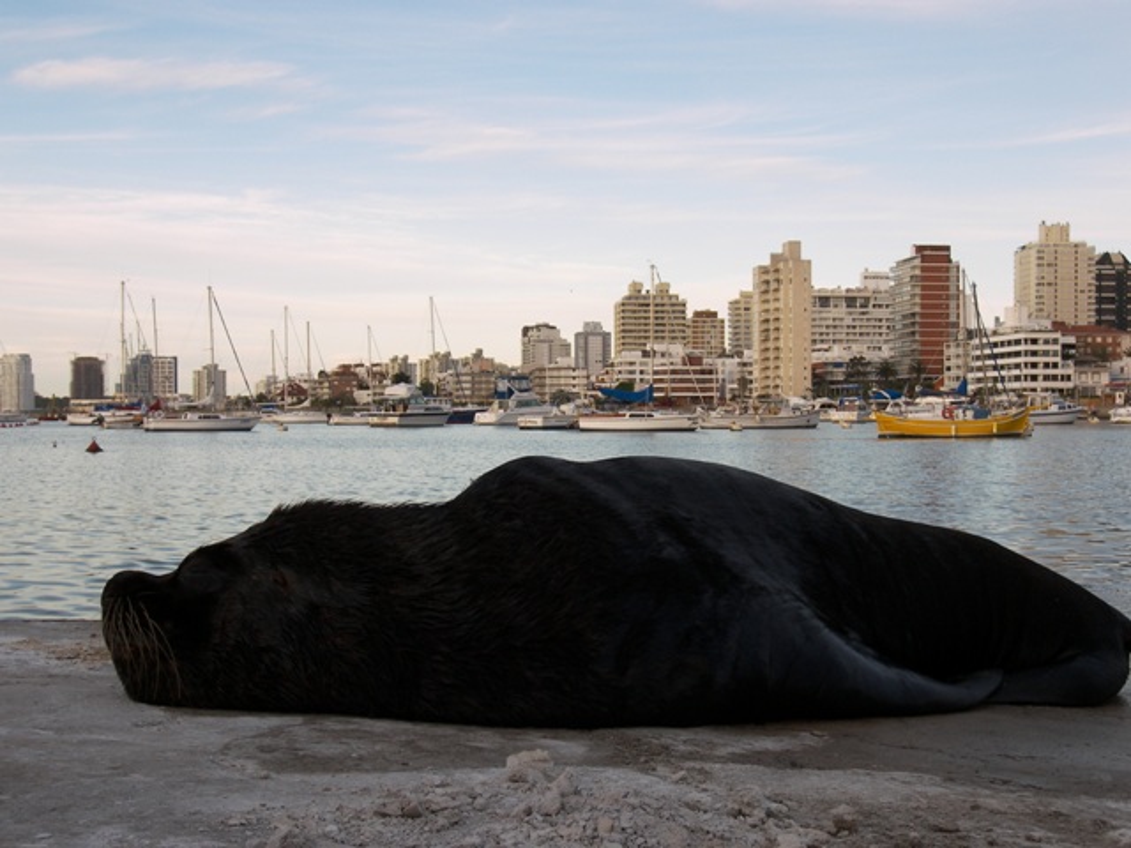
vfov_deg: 32.2
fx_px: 1470
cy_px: 424
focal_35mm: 45
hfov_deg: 42.1
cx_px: 566
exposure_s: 1/160
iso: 50
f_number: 3.6
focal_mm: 9.4
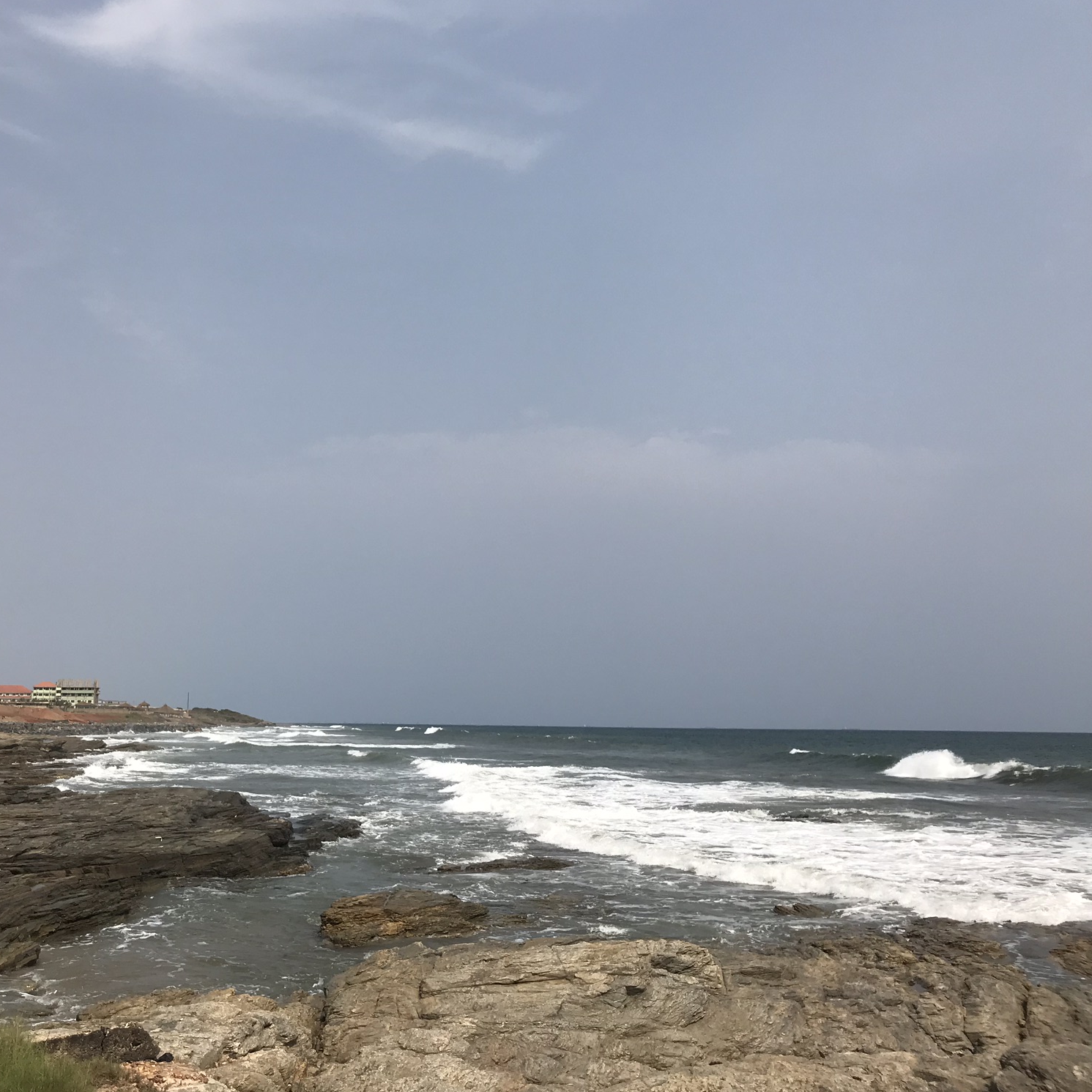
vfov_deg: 48.5
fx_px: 1213
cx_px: 343
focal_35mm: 34
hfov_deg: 47.5
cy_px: 544
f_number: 1.8
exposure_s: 1/3546
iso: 20
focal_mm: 3.99
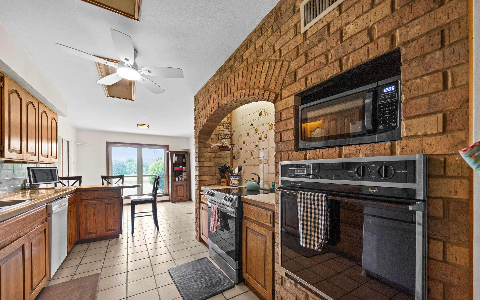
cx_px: 243
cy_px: 168
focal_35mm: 13
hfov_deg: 109.3
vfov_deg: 82.5
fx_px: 170
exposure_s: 1/30
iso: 500
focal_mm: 12
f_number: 5
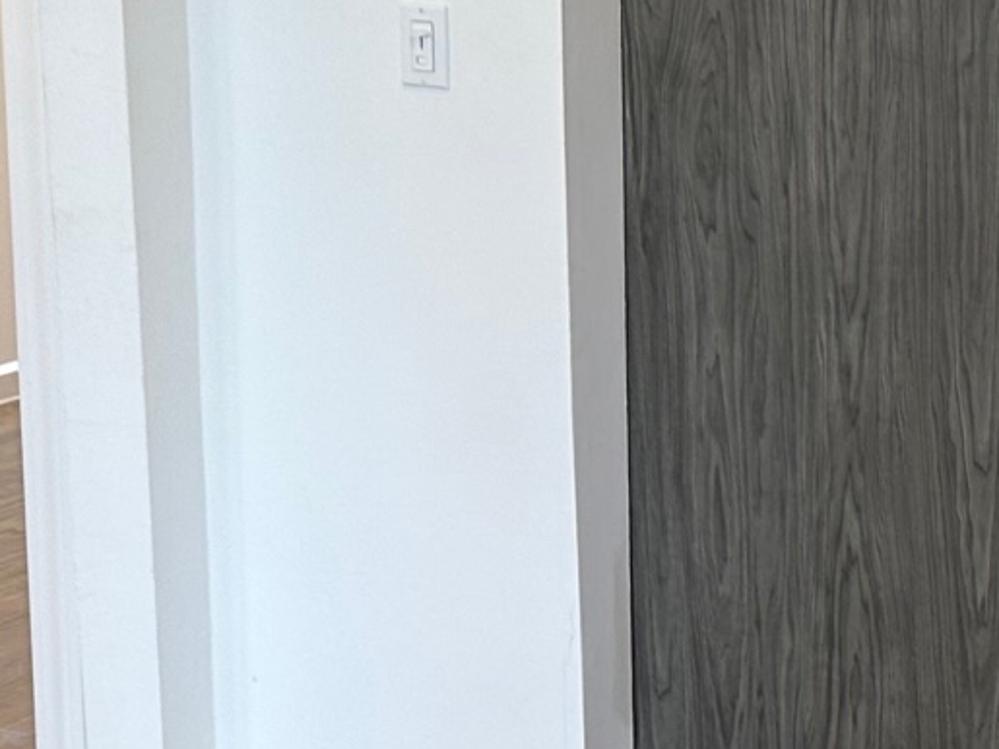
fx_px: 2712
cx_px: 1831
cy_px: 295
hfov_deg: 17.0
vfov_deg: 15.7
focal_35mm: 94
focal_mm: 6.86
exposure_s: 1/120
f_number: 1.78
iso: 80
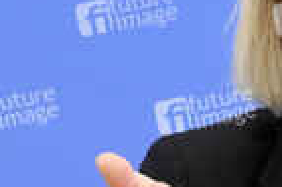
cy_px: 63
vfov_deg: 3.3
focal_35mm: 410
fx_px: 3208
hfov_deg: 5.0
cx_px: 350
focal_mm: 130
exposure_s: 1/400
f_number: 6.3
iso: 4000
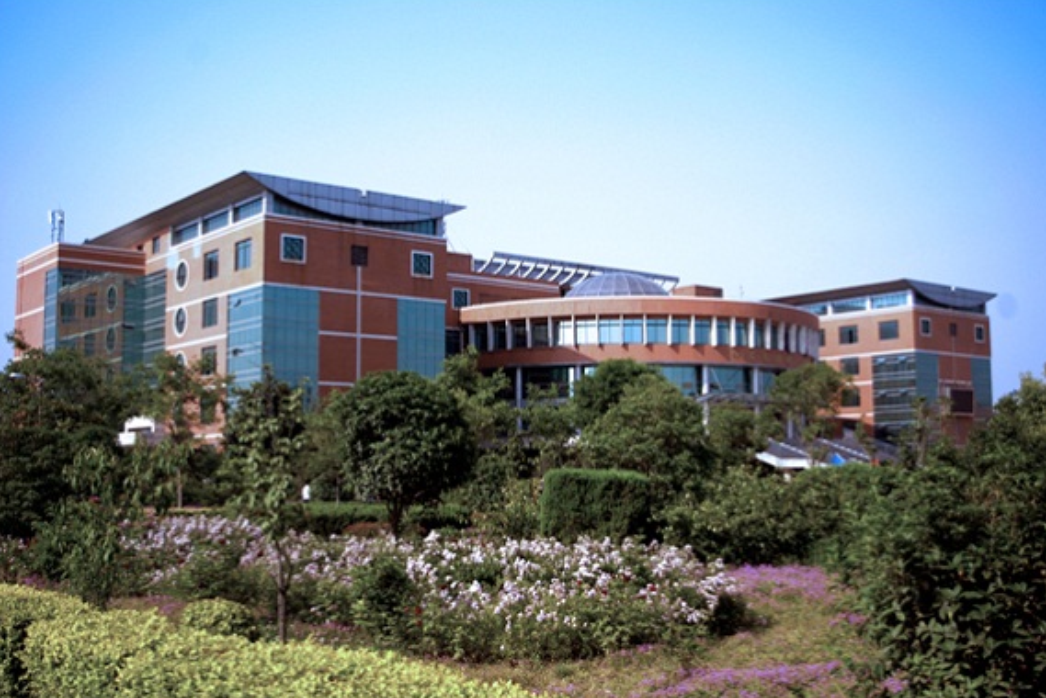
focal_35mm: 41
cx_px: 535
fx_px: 1192
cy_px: 356
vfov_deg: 32.7
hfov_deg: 47.4
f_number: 4
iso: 200
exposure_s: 1/750
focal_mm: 26.25
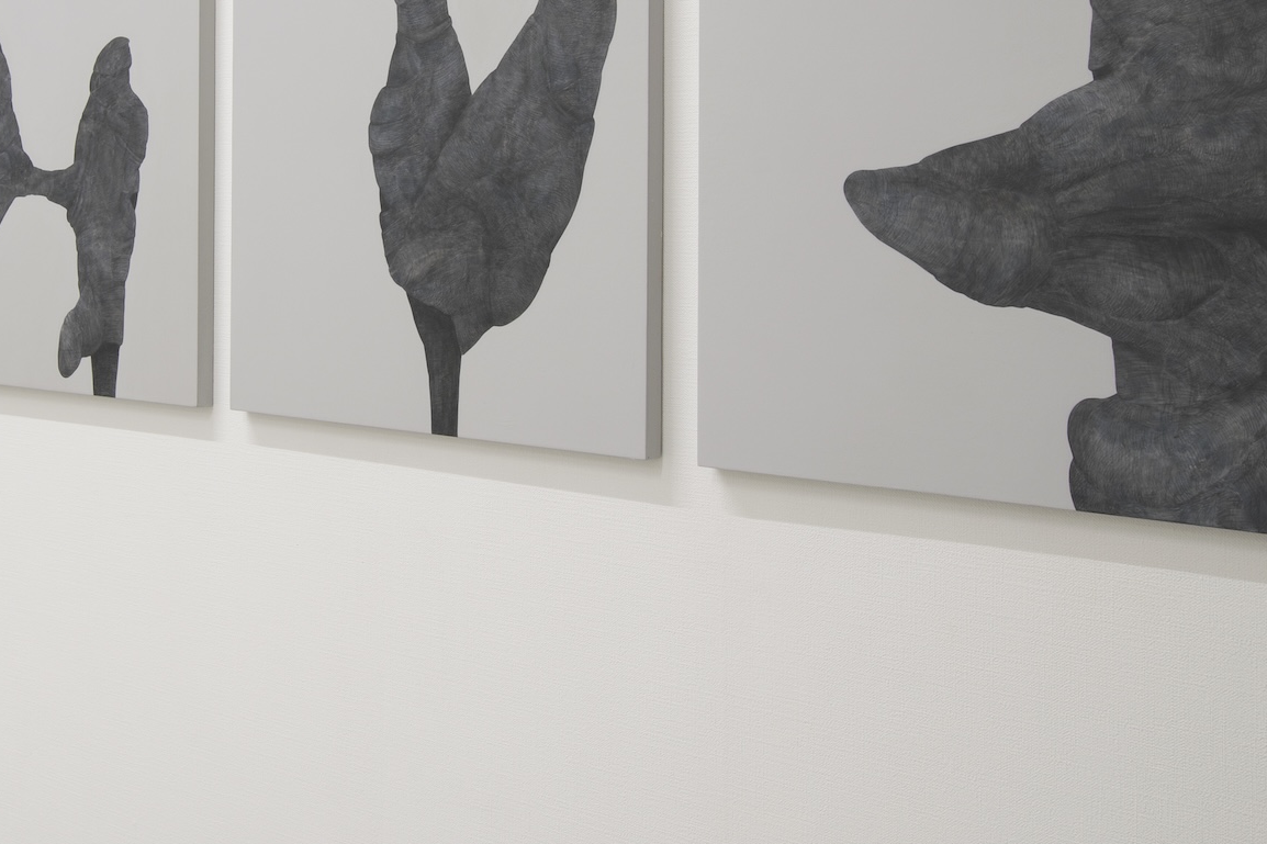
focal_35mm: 52
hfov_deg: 37.7
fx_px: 1830
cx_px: 399
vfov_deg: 25.6
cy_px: 187
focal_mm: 20
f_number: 16
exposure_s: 1/1.6
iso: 100
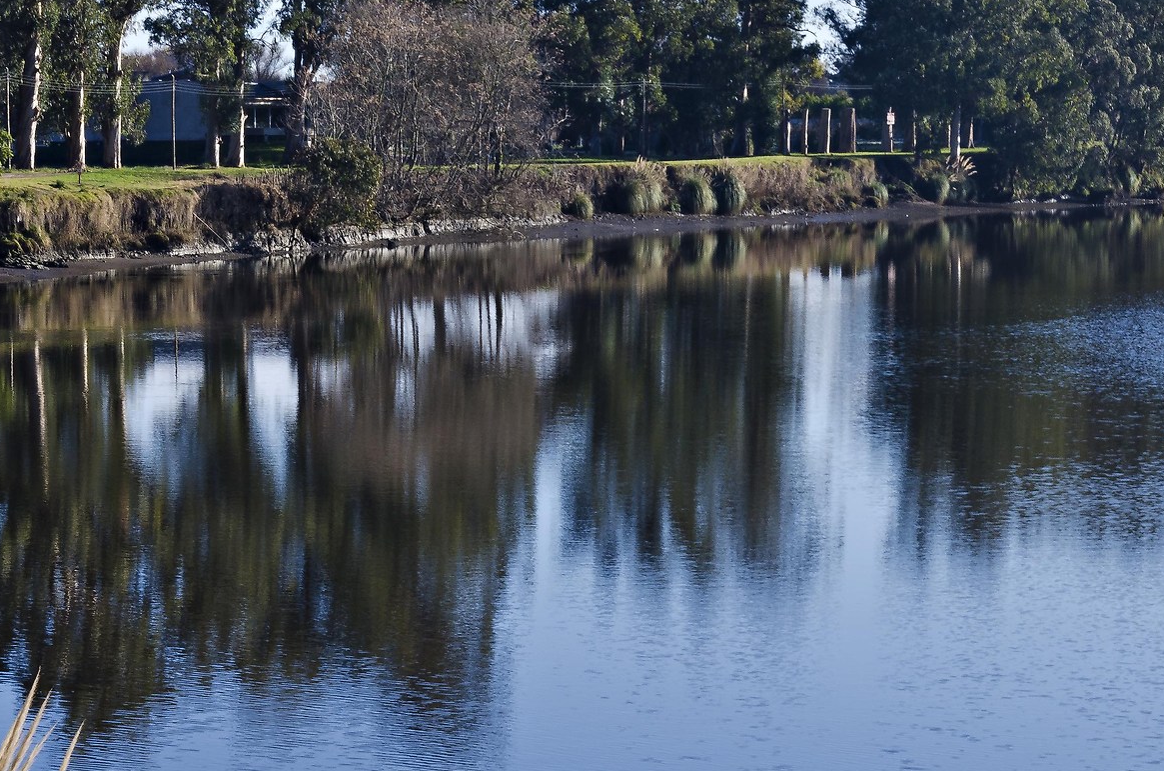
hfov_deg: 14.8
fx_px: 4485
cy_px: 294
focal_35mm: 139
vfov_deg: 9.8
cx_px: 696
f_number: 16
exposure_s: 1/40
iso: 100
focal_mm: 45
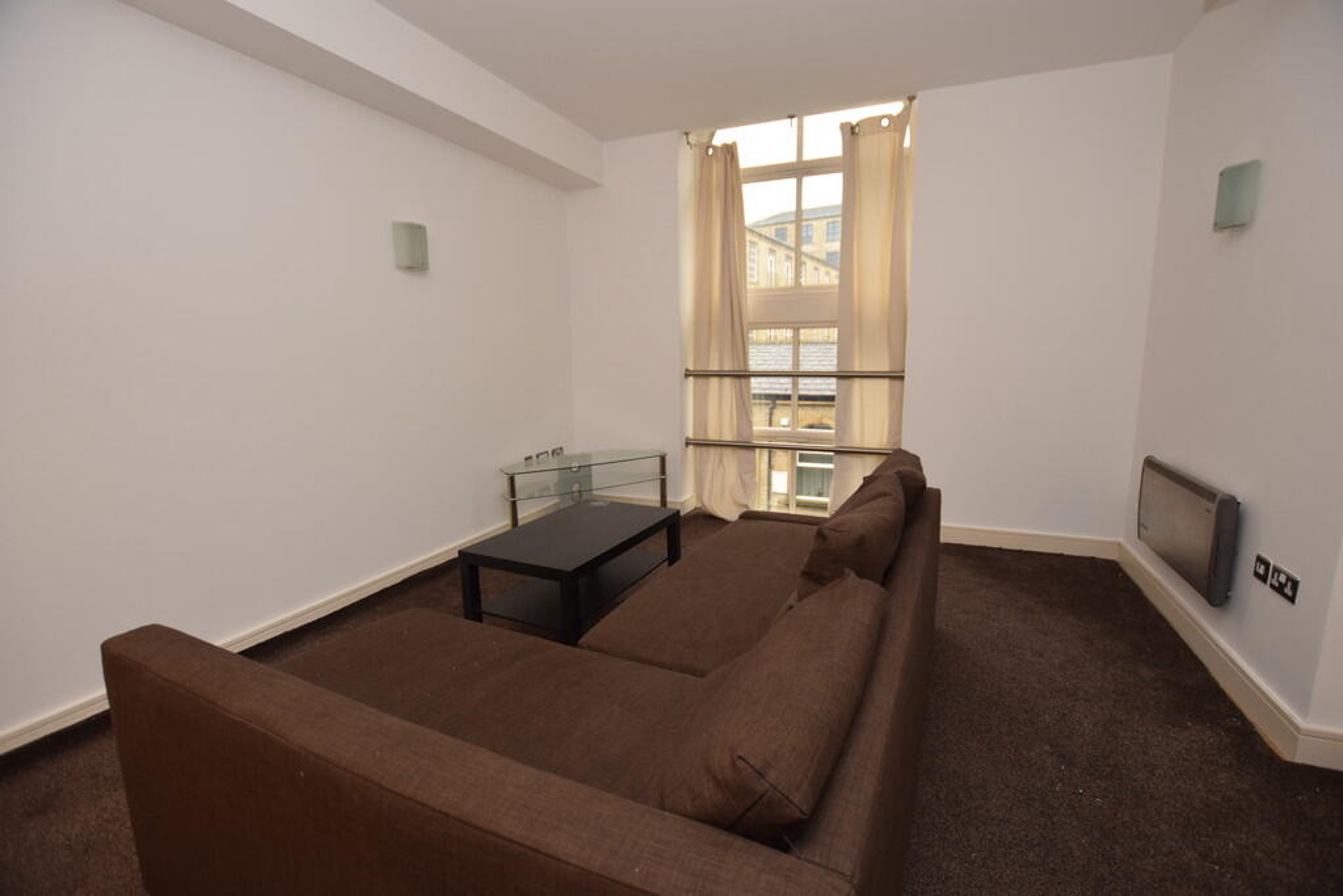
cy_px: 448
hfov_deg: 100.4
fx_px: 560
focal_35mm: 15
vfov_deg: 77.3
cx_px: 672
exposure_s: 1/60
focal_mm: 10
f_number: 3.5
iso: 500
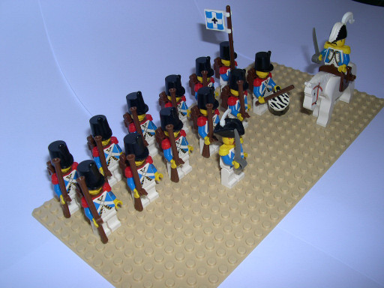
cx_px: 192
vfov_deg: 37.7
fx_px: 422
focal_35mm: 38
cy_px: 144
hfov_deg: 49.0
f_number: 7.6
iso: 100
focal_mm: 8
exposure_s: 1/30
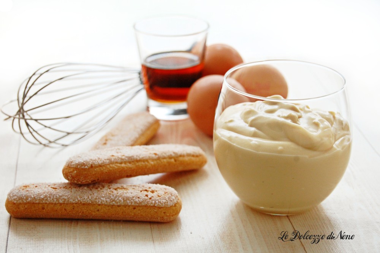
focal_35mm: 82
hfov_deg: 24.6
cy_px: 126
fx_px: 870
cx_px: 190
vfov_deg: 16.5
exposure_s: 1/10
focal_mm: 55
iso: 800
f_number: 5.6
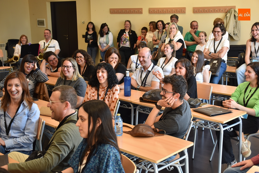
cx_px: 130
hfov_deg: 41.1
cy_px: 86
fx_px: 346
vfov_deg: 28.1
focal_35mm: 48
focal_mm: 32
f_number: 4.5
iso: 400
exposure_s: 1/80
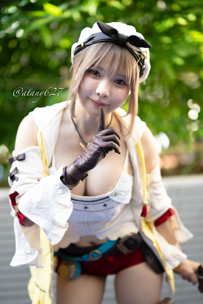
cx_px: 102
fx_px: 423
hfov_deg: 27.0
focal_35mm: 50
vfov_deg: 39.6
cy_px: 152
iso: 64
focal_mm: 50
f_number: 1.2
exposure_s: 1/400
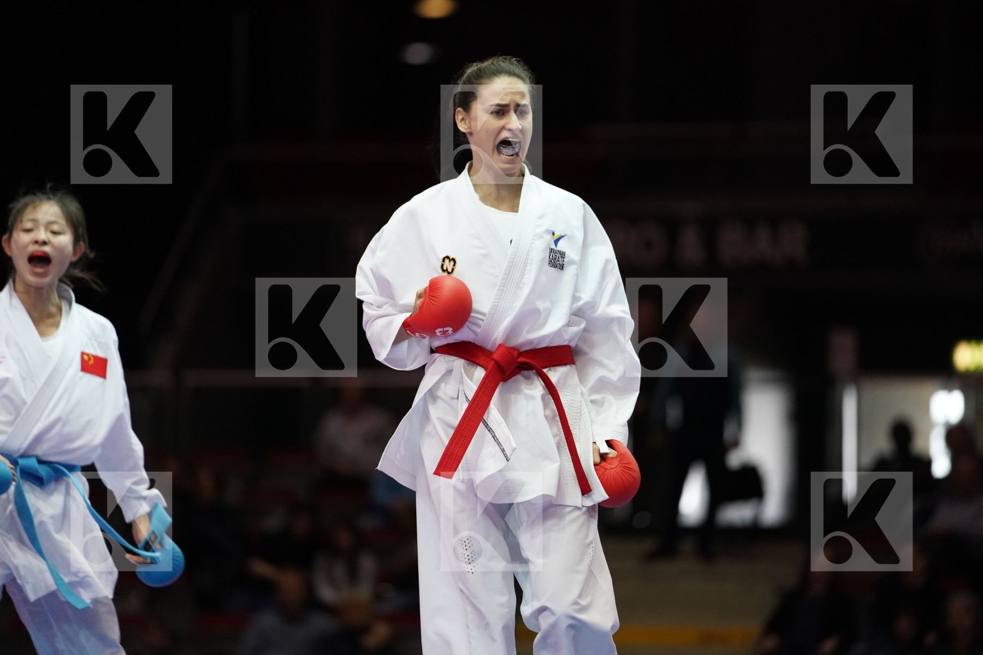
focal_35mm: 200
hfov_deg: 10.3
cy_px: 328
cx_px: 492
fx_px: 5461
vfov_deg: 6.9
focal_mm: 200
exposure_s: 1/1000
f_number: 2.8
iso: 4000
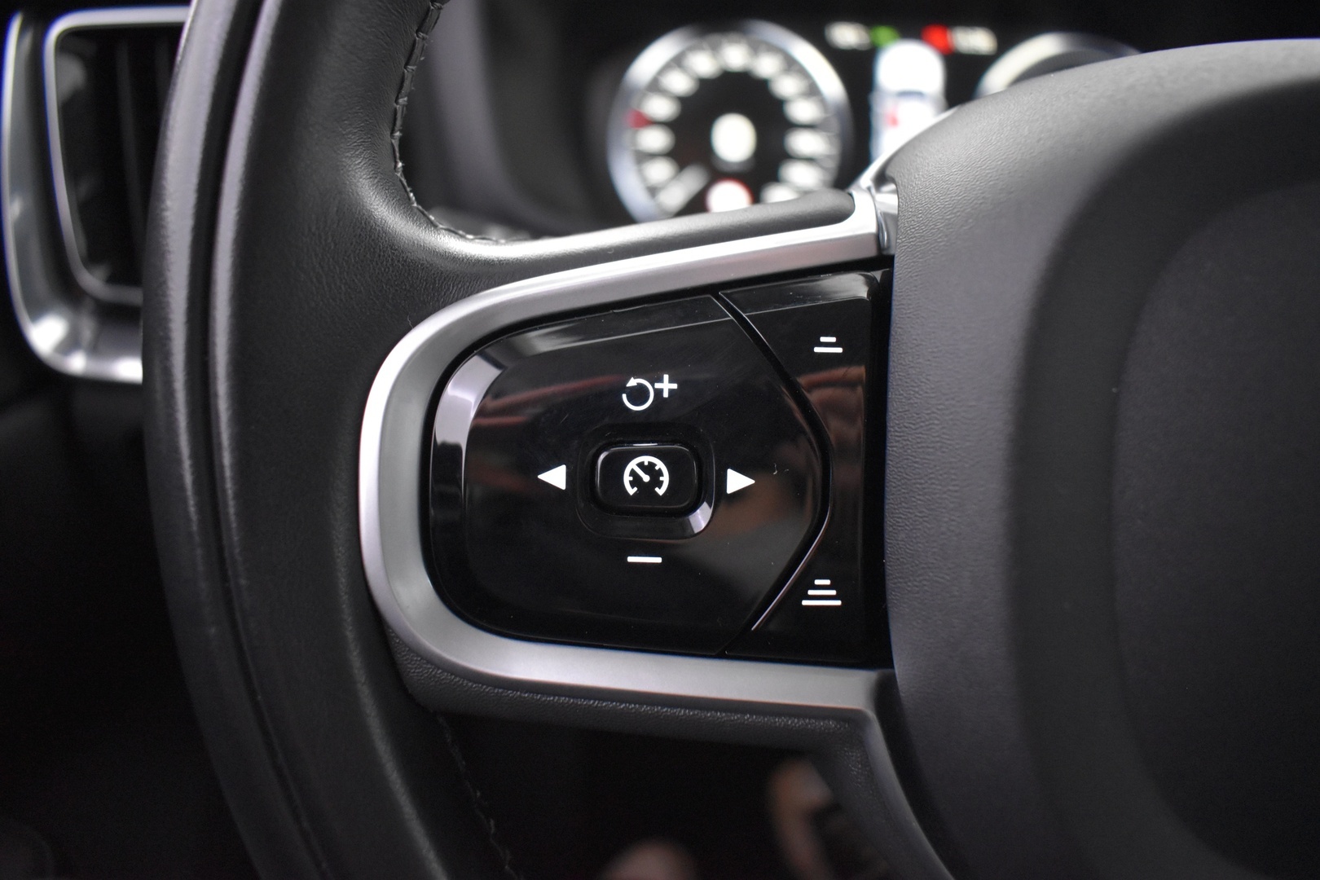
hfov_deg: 67.4
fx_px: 990
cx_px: 660
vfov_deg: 47.9
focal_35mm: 27
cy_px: 440
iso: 3200
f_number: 3.5
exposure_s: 1/20
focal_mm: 18
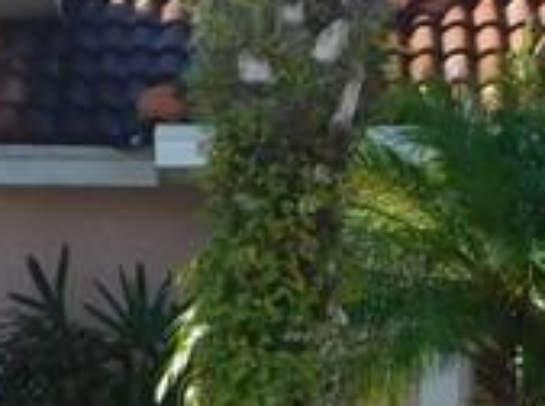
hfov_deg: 5.8
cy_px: 574
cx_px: -561
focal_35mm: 334
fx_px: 5247
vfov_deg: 4.4
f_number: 4.2
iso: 125
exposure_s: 1/320
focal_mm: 9.8
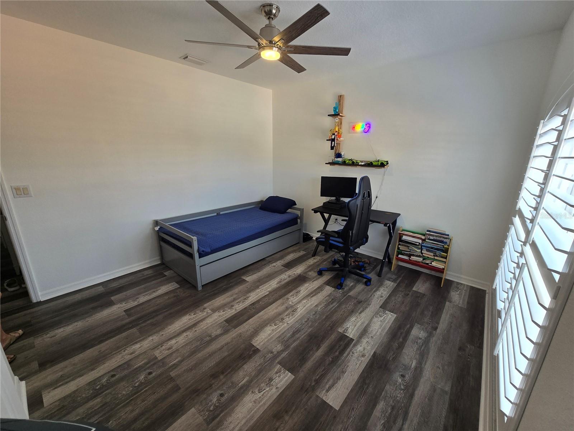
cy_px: 216
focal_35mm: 13
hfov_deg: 106.2
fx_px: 216
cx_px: 287
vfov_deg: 89.9
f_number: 2.2
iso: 80
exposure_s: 1/120
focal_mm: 2.2
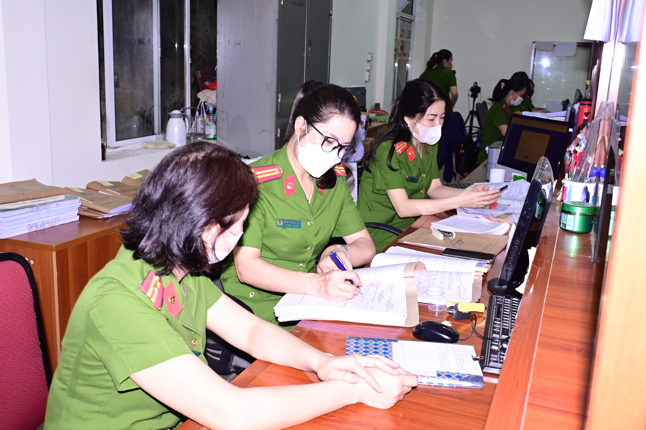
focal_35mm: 36
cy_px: 215
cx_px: 323
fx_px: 646
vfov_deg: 36.9
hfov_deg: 53.1
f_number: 3.8
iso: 500
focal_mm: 24
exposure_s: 1/200
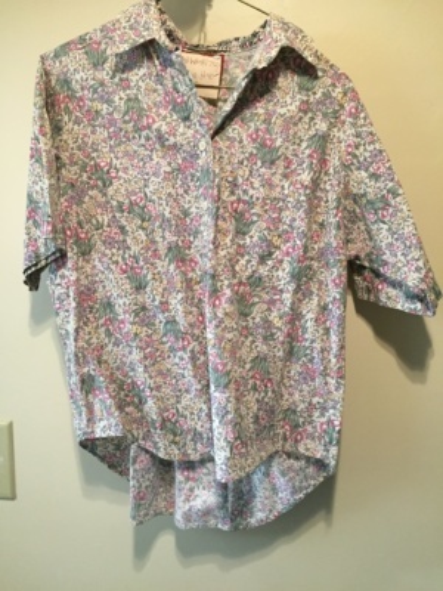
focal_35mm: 29
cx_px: 222
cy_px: 296
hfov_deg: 48.2
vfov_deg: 61.7
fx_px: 495
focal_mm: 4.15
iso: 200
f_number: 2.2
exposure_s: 1/30
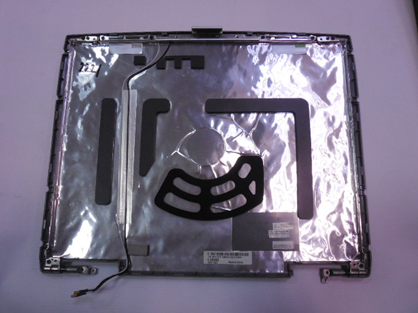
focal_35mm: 26
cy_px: 156
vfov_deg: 53.1
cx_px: 209
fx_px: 314
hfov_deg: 67.3
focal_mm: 4.6
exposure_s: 1/250
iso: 800
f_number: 3.5
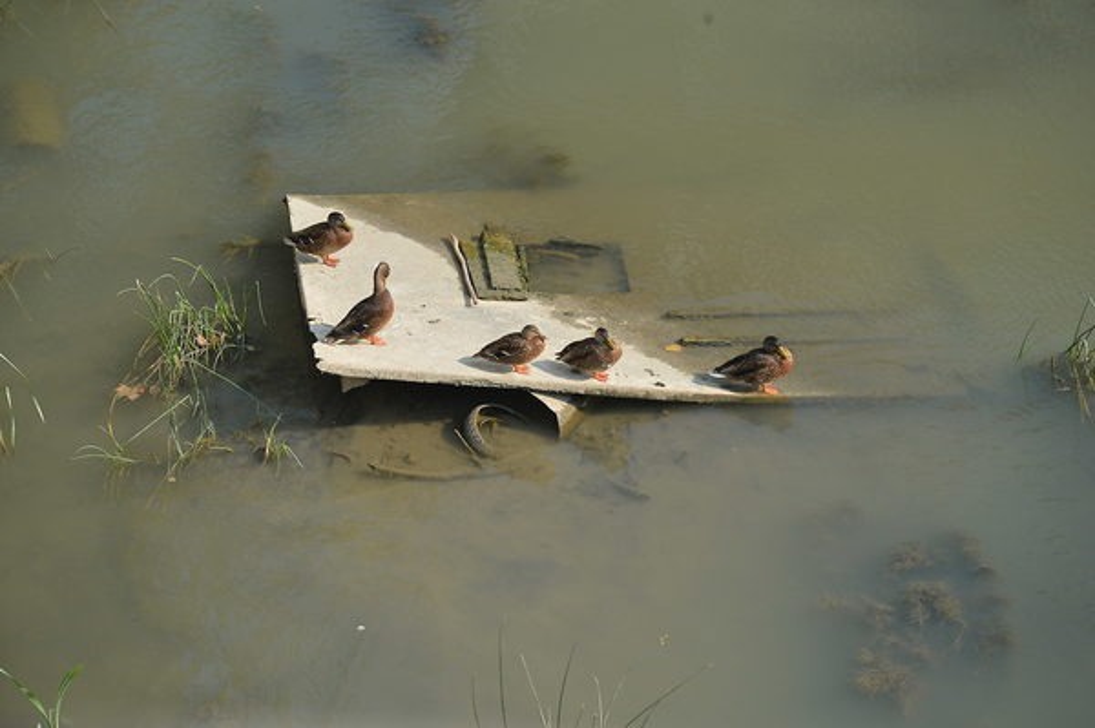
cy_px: 364
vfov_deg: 6.9
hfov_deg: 10.3
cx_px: 548
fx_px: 6078
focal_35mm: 200
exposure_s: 1/800
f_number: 7.1
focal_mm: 200
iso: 400
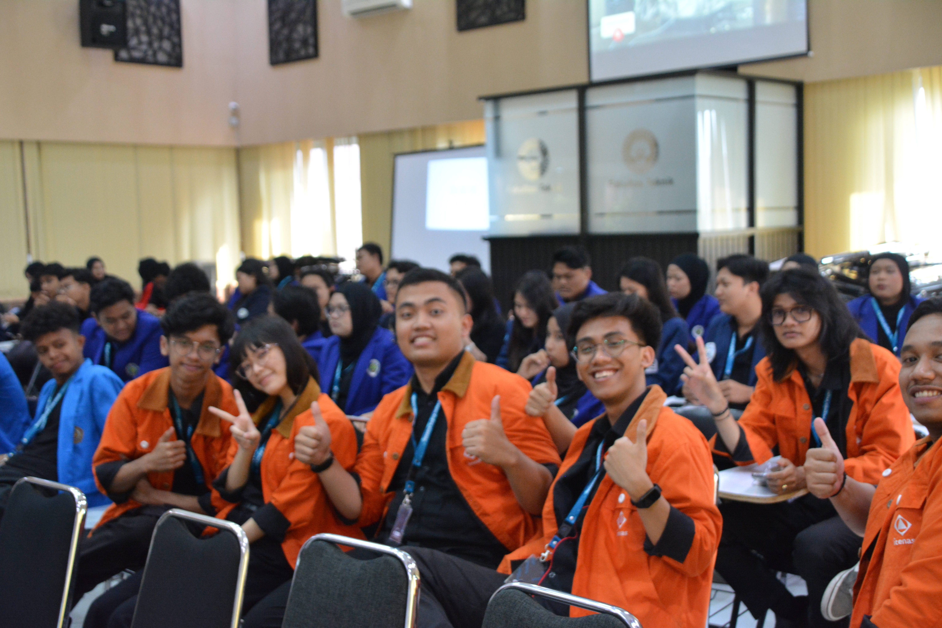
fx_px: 1217
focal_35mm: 46
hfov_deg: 42.3
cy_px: 314
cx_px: 471
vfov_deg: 28.9
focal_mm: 31
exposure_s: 1/30
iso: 1800
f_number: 4.2
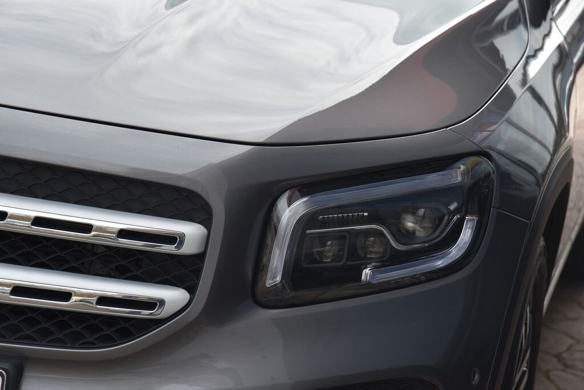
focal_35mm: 120
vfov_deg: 11.4
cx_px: 292
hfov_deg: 17.1
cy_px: 195
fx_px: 1948
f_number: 8
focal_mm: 120
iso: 500
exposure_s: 1/250
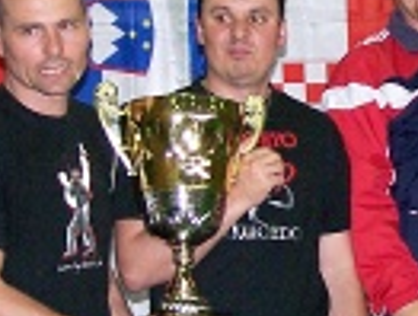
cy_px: 185
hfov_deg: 10.4
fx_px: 2264
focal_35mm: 187
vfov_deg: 8.0
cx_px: 514
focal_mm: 8
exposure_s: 1/60
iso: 140
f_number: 3
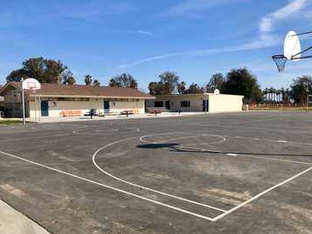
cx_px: 162
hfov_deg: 58.3
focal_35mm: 31
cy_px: 128
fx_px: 280
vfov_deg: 45.4
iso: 20
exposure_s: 1/2114
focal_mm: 4
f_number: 1.8
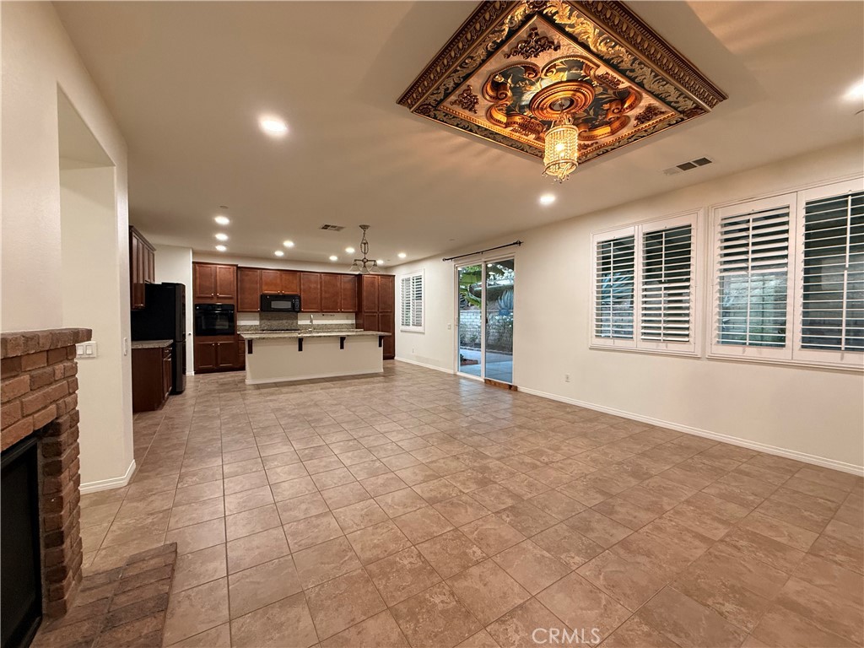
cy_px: 324
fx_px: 349
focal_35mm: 14
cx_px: 432
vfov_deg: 85.7
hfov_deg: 102.1
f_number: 2.2
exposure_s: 1/60
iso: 320
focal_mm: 2.22
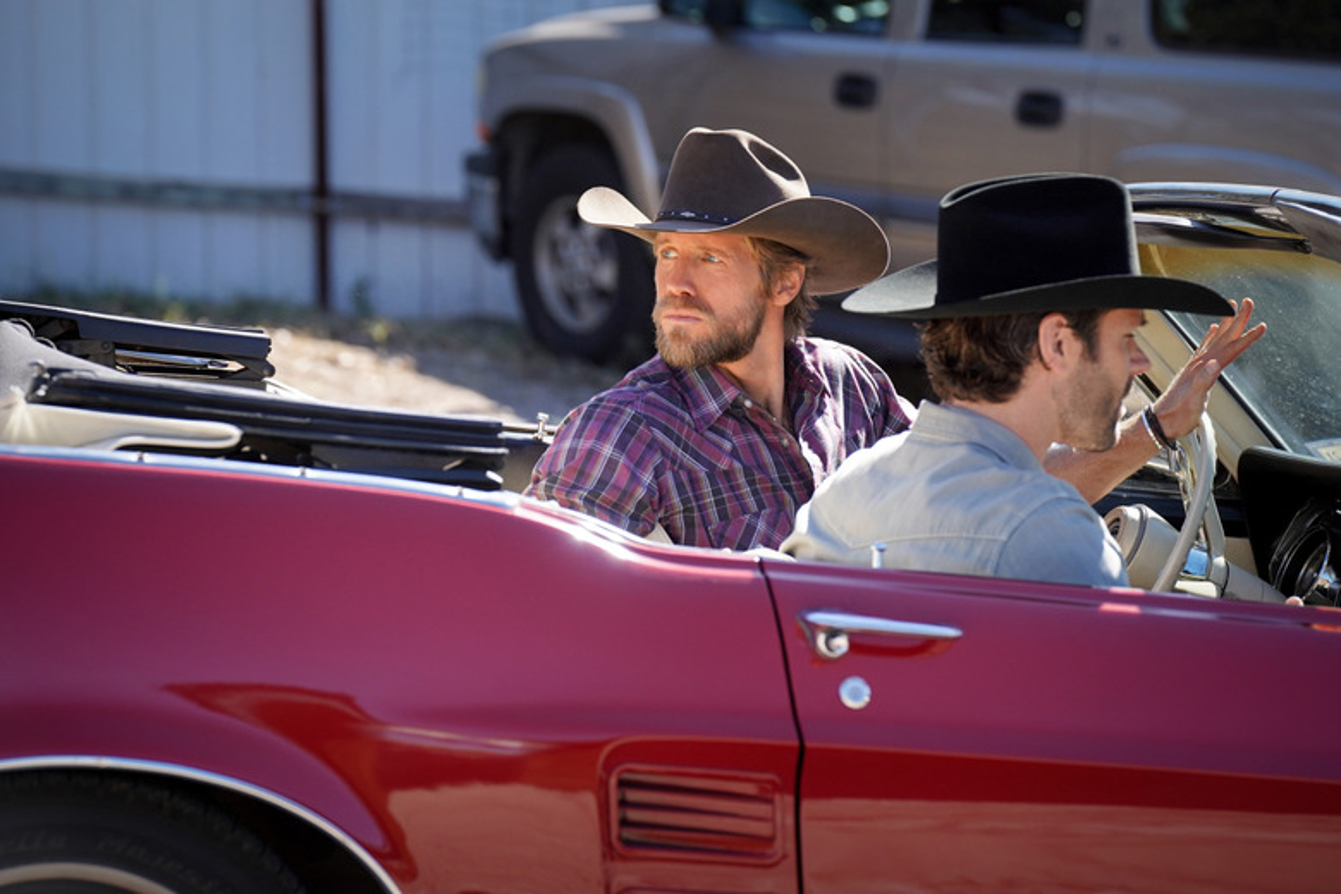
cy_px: 447
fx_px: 4321
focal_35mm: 116
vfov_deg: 11.8
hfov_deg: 17.6
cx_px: 670
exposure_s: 1/1600
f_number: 4
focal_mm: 116
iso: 500
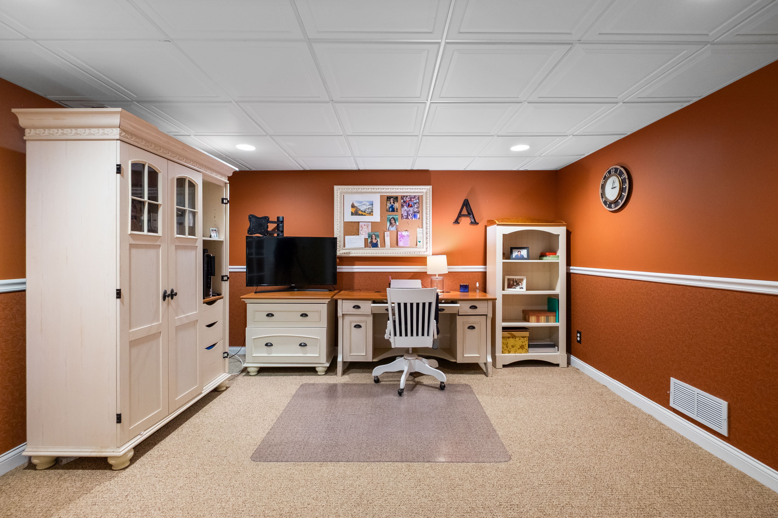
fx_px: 324
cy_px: 259
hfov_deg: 100.4
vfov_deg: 77.3
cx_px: 389
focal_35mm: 15
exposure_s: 1/8
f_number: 5.6
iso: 400
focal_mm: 10
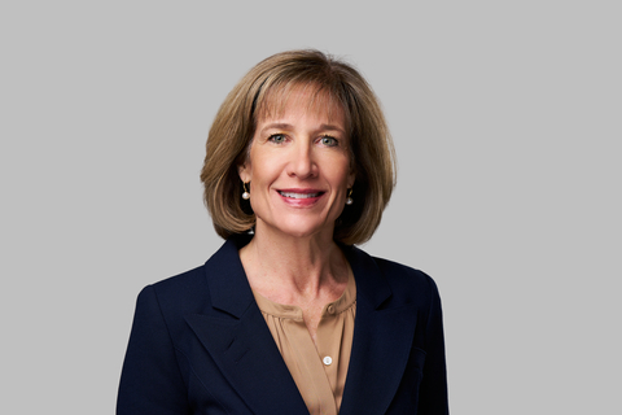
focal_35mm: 107
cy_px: 208
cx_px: 311
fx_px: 1849
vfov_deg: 12.8
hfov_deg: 19.1
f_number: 5.6
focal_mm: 107
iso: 200
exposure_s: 1/125
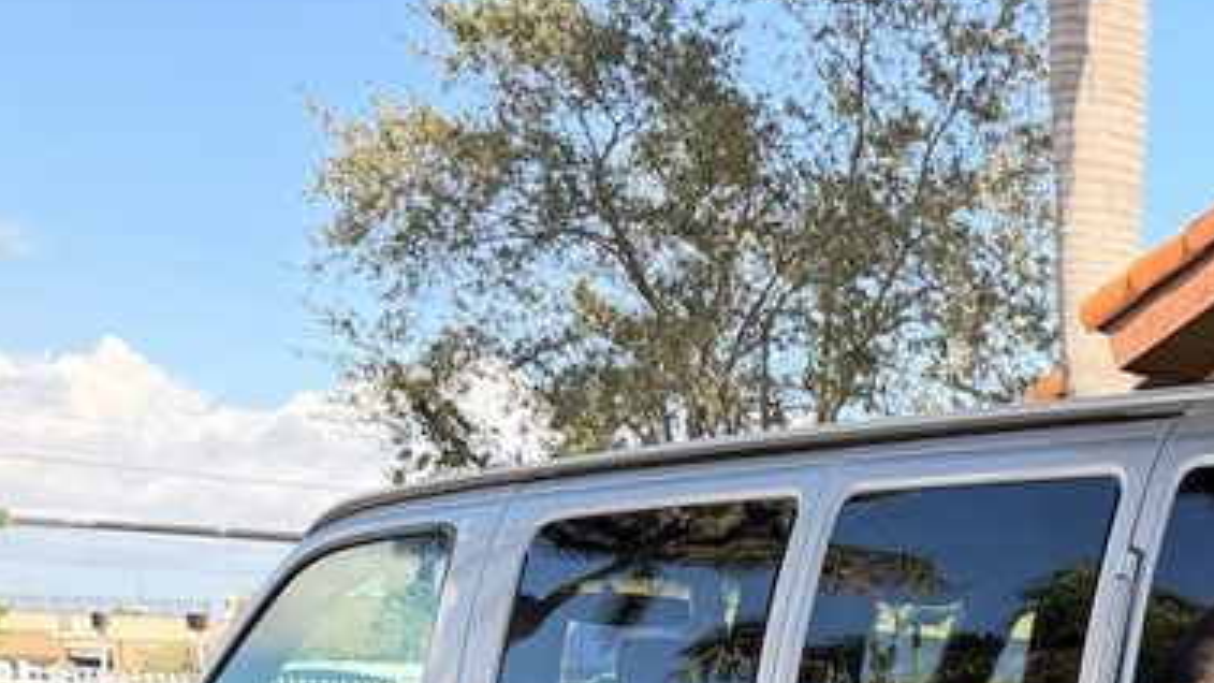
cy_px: 1215
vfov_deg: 14.9
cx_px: 1488
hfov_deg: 26.2
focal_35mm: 71
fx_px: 2285
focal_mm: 6.76
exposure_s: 1/788
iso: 80
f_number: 1.78
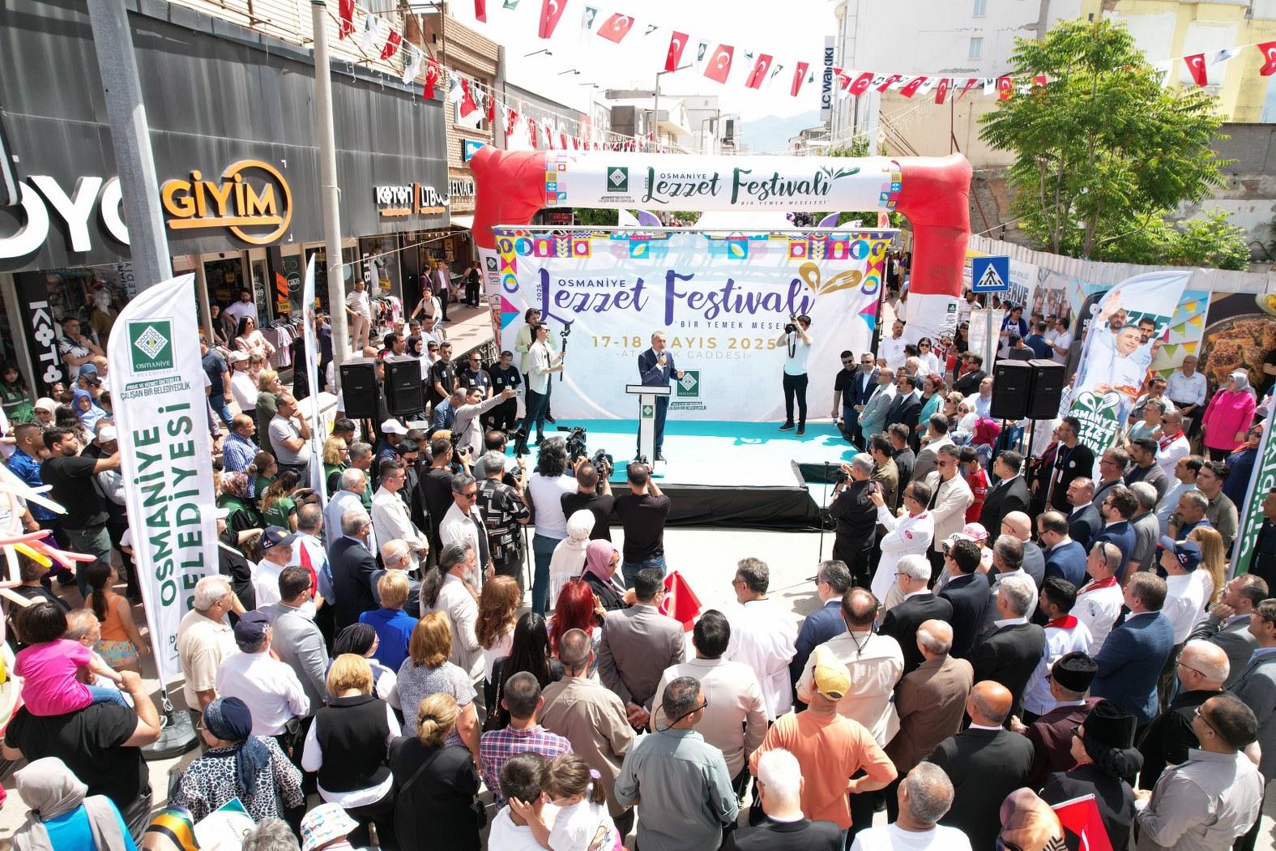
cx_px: 638
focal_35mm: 22
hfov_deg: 78.6
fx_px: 780
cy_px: 426
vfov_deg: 57.2
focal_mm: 8.38
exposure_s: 1/725
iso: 100
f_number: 2.8
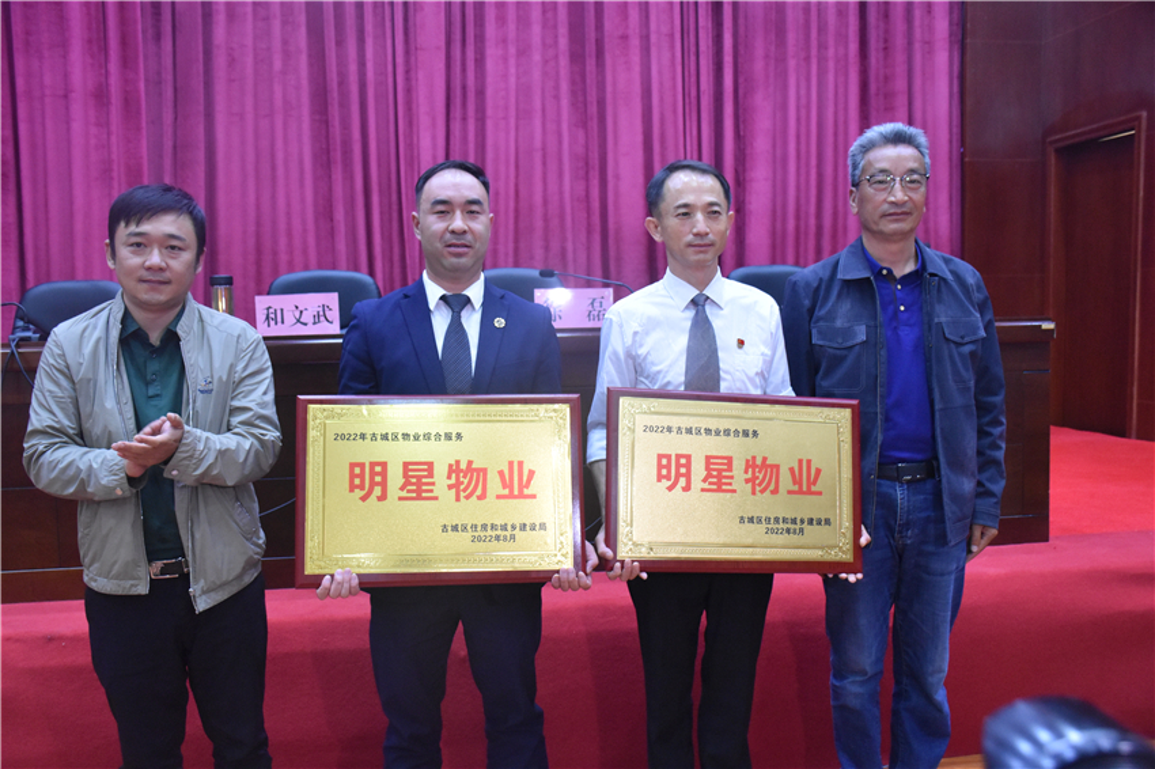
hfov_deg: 57.2
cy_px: 384
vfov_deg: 39.9
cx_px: 578
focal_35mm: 33
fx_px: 1058
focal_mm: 22
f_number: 3.5
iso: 2500
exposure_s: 1/60
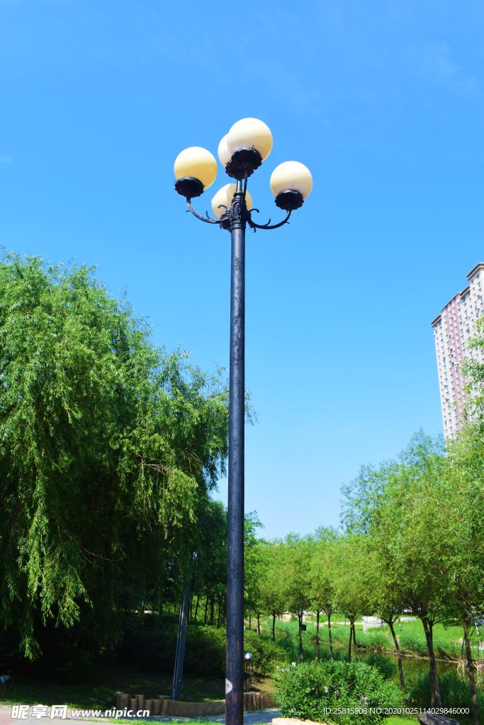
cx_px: 242
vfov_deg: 61.9
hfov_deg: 43.6
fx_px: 605
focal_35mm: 30
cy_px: 362
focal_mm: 20
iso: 400
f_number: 11
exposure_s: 1/400
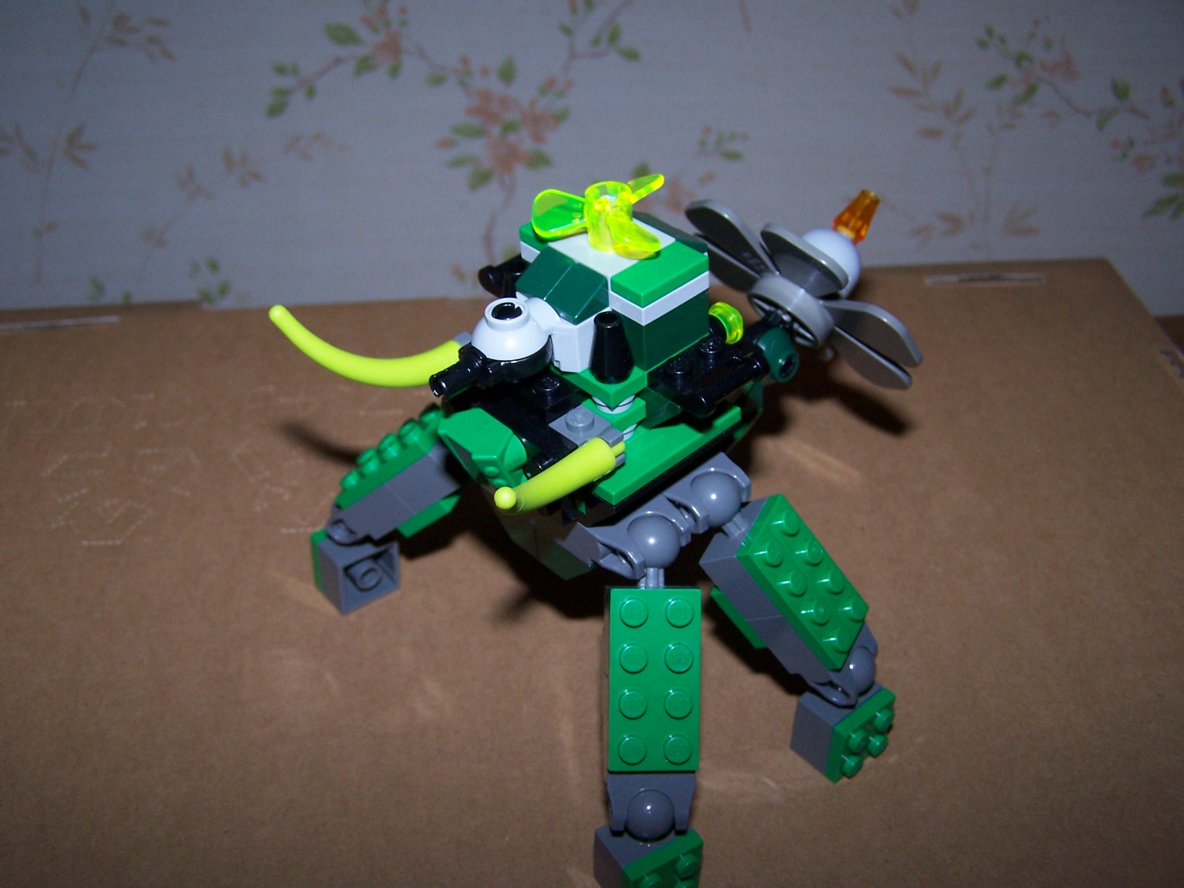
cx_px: 592
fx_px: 1300
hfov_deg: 49.0
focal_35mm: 38
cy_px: 444
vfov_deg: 37.7
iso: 140
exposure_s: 1/60
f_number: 2.8
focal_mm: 6.3
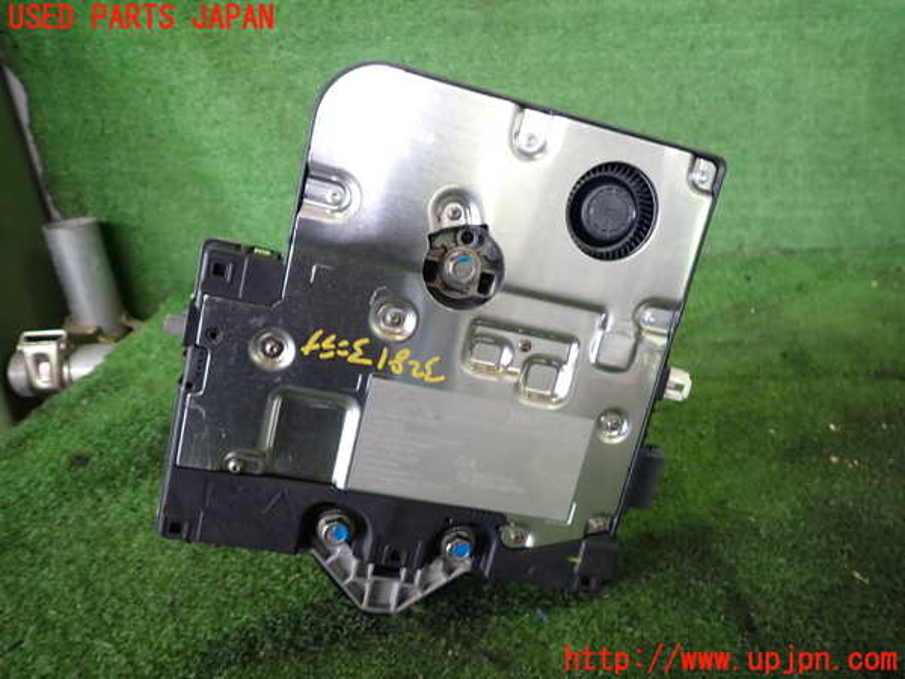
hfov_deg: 69.4
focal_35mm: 25
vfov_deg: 54.9
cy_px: 340
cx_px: 452
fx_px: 654
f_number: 2
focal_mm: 4.5
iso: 200
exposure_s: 1/40
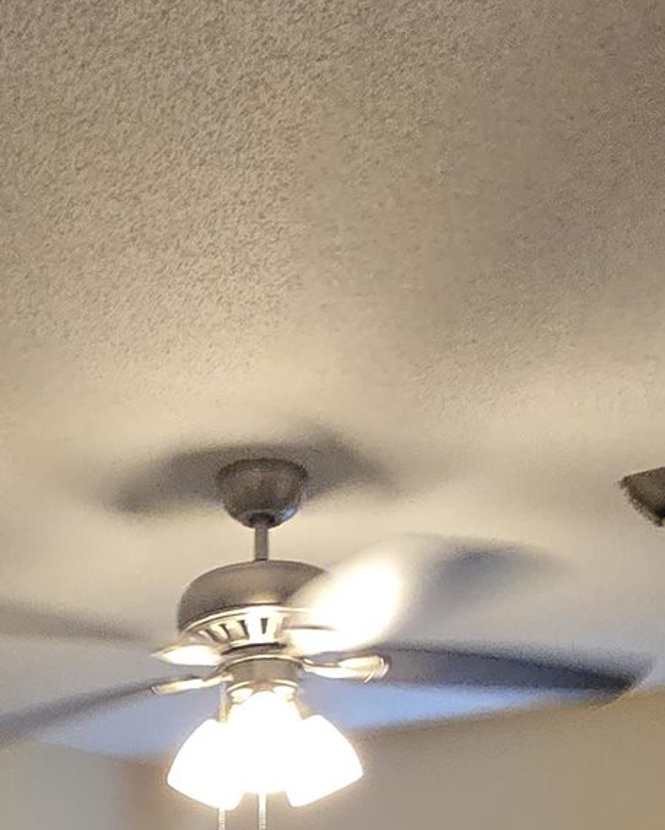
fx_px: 1254
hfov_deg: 29.2
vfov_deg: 25.5
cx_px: 158
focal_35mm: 51
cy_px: 1301
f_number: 2.2
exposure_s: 1/60
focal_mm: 2.2
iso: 320
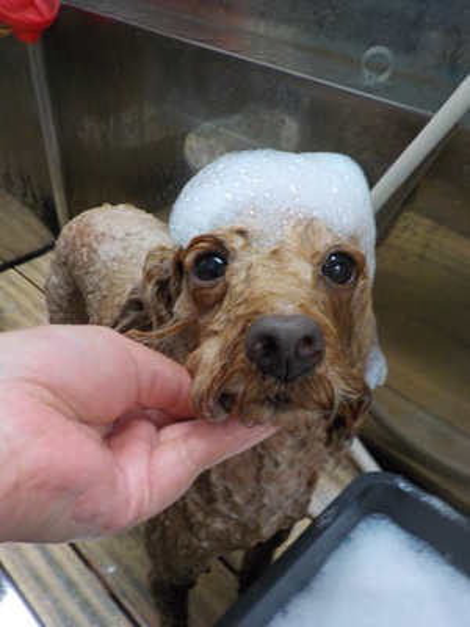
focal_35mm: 30
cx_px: 235
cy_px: 314
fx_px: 543
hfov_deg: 46.8
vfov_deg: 60.0
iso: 360
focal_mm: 4.1
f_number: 3.3
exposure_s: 1/30
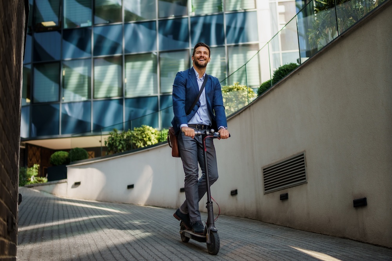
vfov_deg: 27.0
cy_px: 130
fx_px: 544
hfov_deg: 39.6
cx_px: 196
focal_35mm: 50
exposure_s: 1/800
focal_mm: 50
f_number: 1.8
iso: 125
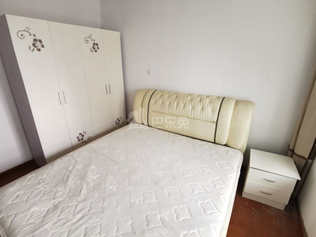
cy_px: 118
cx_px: 158
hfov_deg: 91.0
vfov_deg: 74.7
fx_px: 155
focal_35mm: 17
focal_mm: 2.26
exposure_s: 1/50
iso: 200
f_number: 2.2
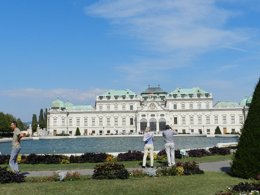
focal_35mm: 46
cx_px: 130
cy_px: 98
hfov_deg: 41.2
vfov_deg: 31.5
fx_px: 346
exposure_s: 1/1000
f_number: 5.6
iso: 160
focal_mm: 8.1
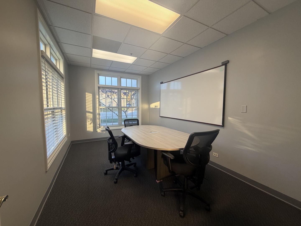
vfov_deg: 85.7
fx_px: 122
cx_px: 150
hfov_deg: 102.1
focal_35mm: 14
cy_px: 113
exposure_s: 1/120
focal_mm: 2.22
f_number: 2.2
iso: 200
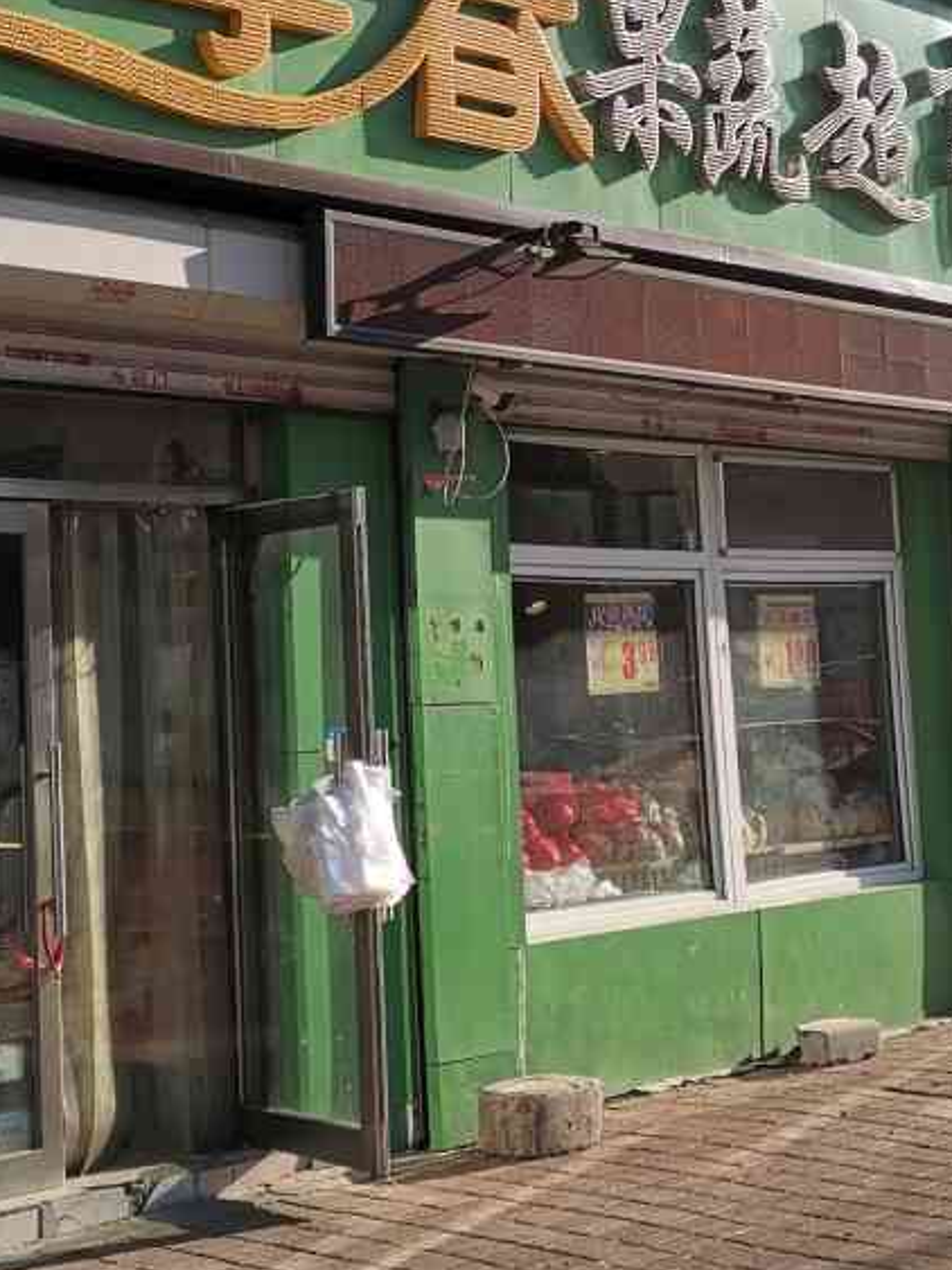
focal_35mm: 63
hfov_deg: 23.2
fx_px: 2311
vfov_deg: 30.6
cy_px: 468
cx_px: 384
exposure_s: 1/1429
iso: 50
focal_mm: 5.5
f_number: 1.8
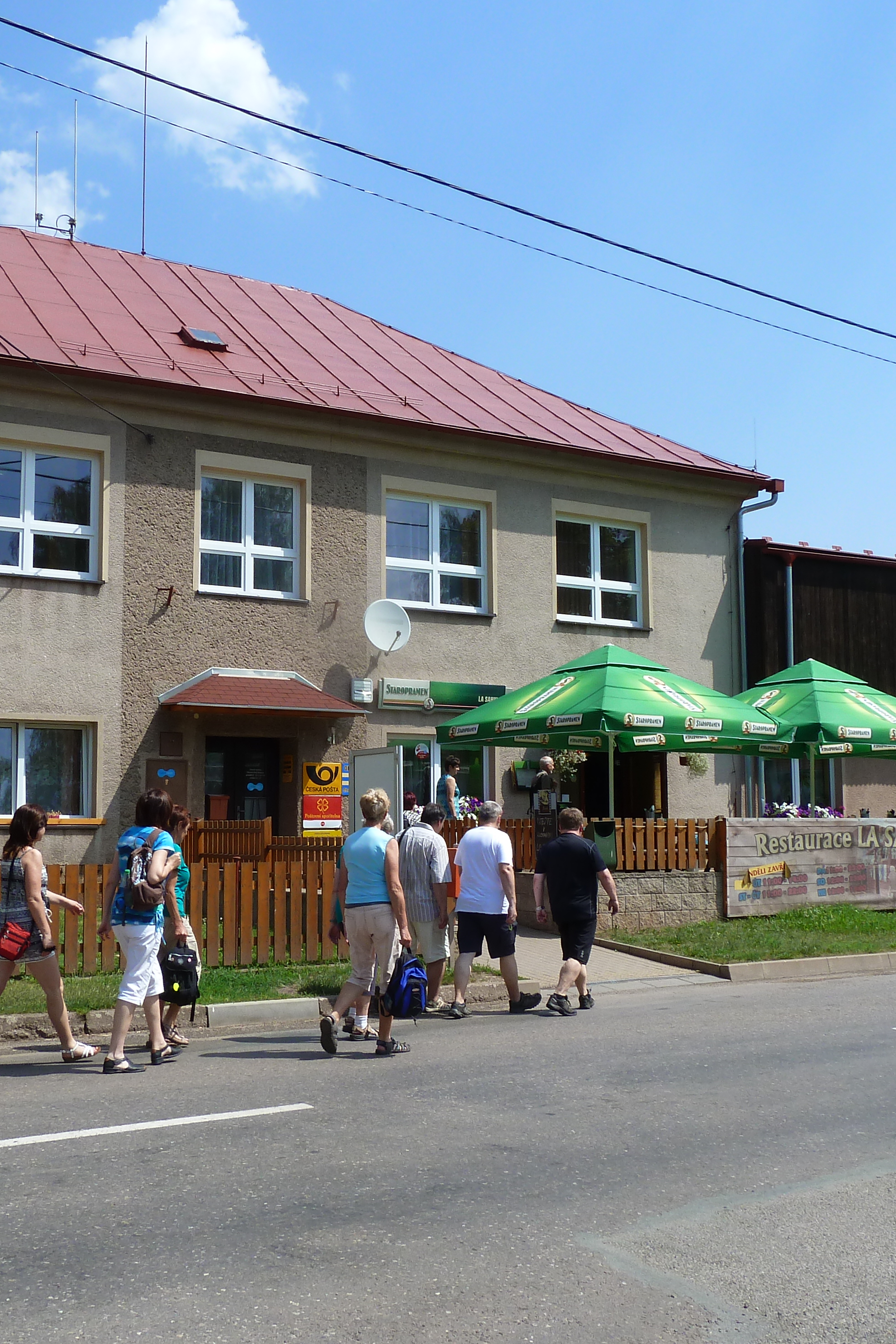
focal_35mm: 38
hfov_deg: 35.0
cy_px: 664
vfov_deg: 50.7
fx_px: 1418
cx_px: 397
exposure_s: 1/400
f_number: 4.5
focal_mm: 4.4
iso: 80
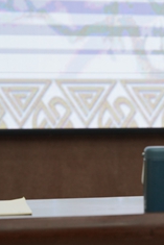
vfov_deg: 13.8
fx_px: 1017
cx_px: 172
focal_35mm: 149
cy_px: 114
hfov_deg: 9.2
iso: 1600
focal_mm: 70
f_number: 4
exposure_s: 1/160
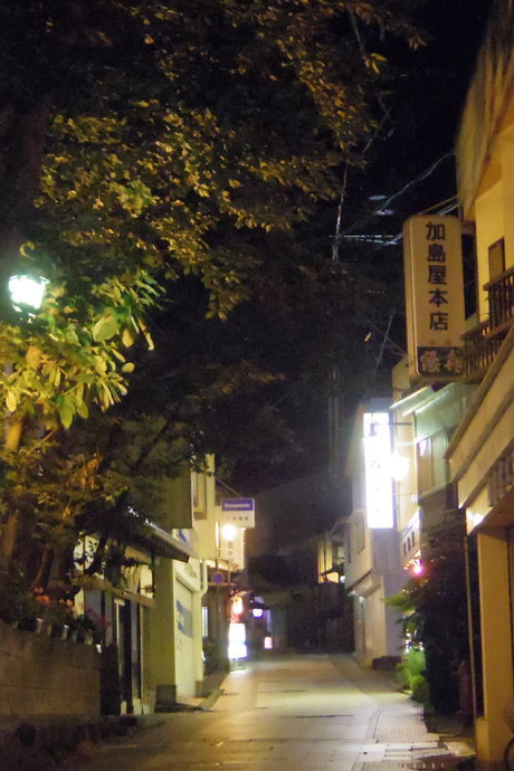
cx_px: 149
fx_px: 1820
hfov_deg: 16.0
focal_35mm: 85
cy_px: 478
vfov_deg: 23.9
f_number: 1.9
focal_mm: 8.5
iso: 3200
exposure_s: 1/50
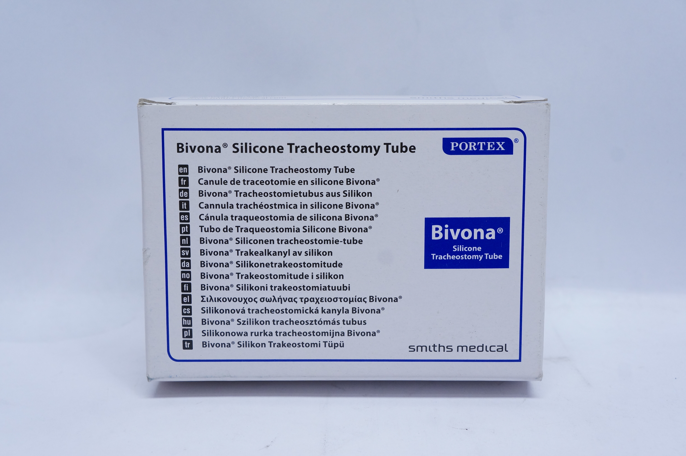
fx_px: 885
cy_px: 228
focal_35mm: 46
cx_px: 343
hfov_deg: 42.4
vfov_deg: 28.9
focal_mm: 31
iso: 800
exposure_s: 1/60
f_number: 7.1
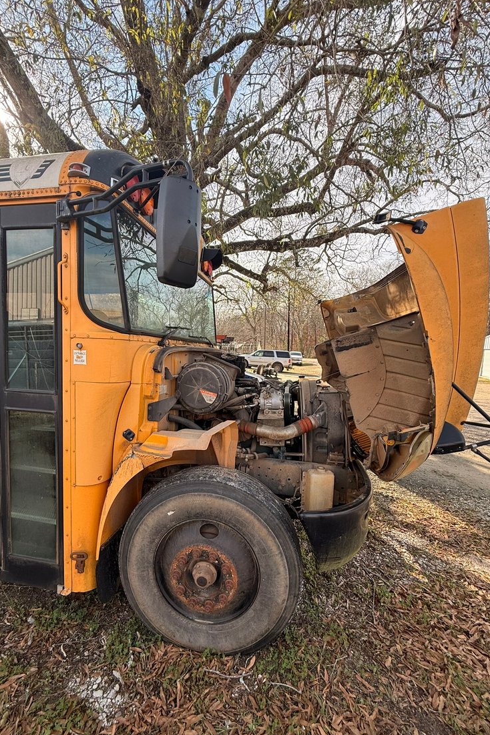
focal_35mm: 15
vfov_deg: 100.4
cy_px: 377
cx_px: 230
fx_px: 306
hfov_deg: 77.2
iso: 64
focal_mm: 2.22
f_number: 2.2
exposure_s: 1/540
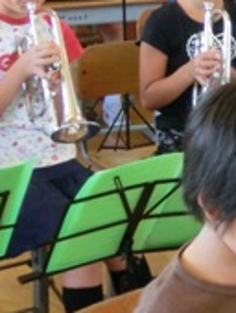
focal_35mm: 144
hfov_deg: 9.9
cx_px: 395
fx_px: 1306
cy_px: 18
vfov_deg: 13.5
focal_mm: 9.16
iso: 800
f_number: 4.3
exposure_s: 1/100
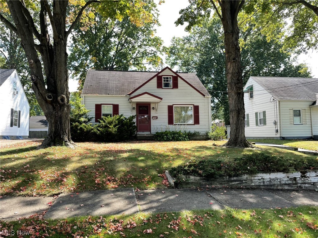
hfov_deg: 67.3
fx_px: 239
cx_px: 159
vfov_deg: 53.1
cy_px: 119
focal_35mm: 26
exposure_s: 1/824
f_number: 1.6
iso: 32
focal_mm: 4.2
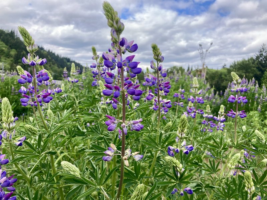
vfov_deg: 49.7
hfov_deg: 63.4
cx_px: 134
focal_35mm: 28
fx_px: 216
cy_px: 100
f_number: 1.8
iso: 20
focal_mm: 3.99
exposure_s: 1/750
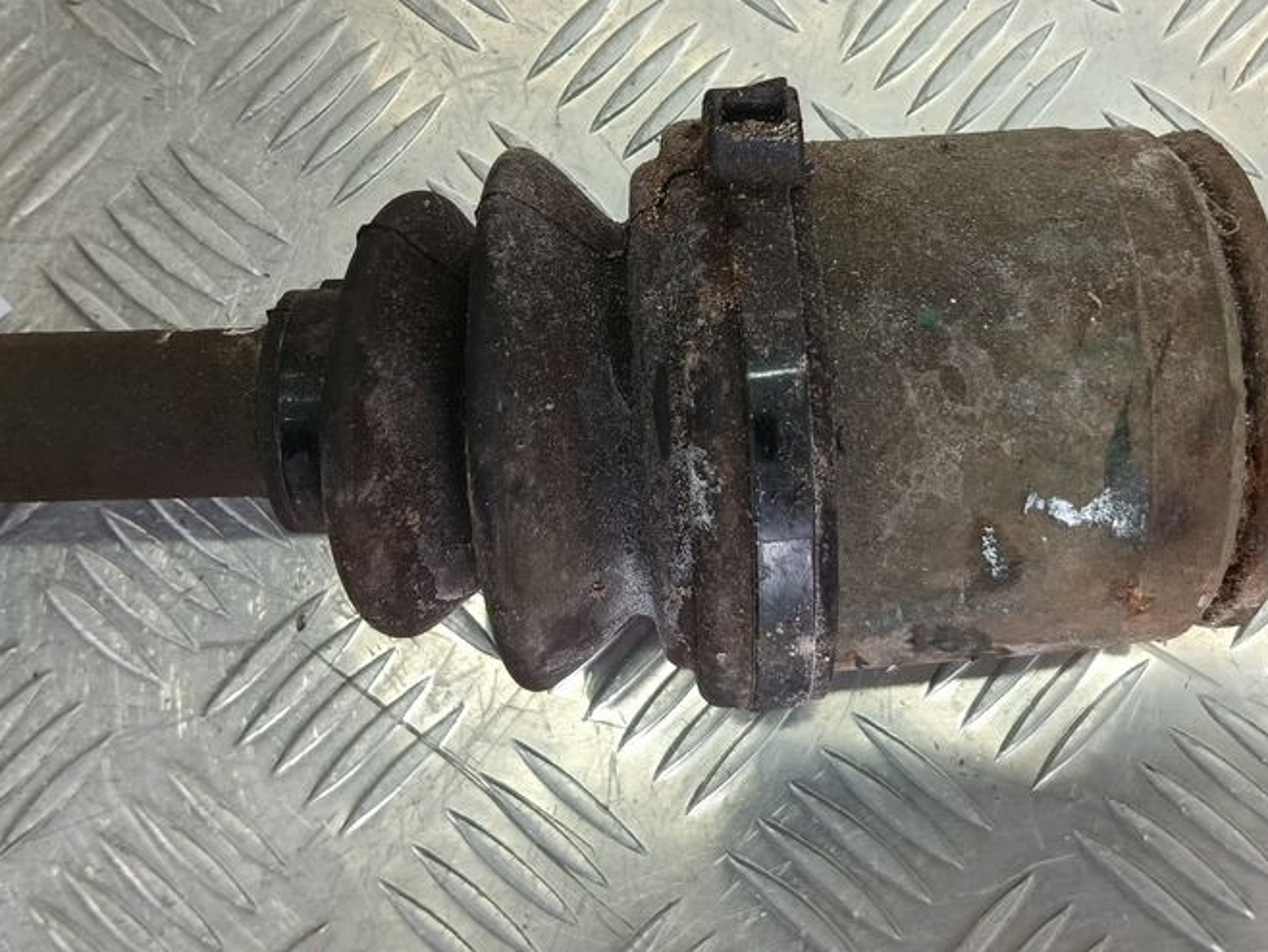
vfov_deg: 34.3
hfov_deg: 44.4
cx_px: 794
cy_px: 383
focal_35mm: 42
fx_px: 1539
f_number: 1.6
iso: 143
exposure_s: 1/100
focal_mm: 4.11
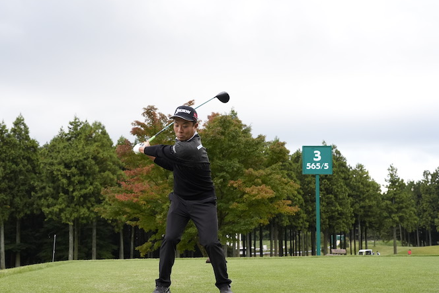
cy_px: 161
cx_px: 186
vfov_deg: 31.9
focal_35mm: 42
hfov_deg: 46.2
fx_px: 512
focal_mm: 34
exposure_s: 1/1250
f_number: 4.5
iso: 1600
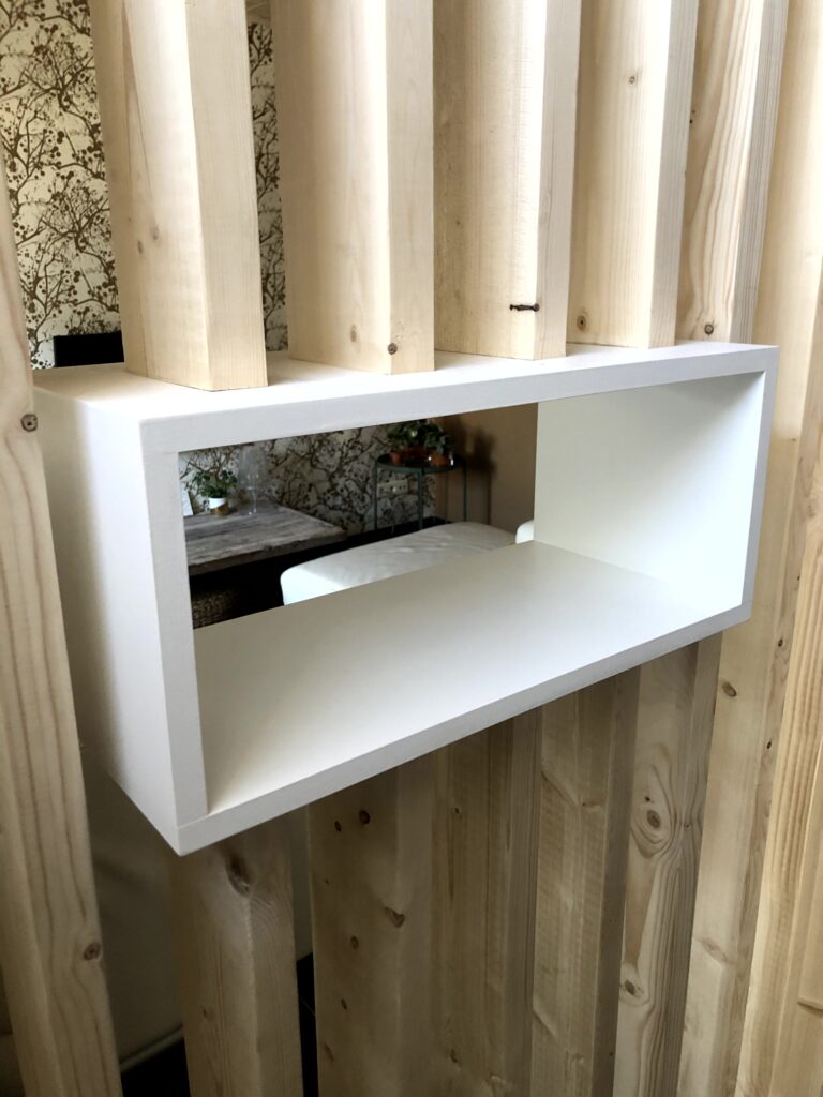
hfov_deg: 49.7
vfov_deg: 63.4
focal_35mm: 28
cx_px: 412
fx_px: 888
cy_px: 548
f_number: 1.8
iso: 50
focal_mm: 3.99
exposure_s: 1/15
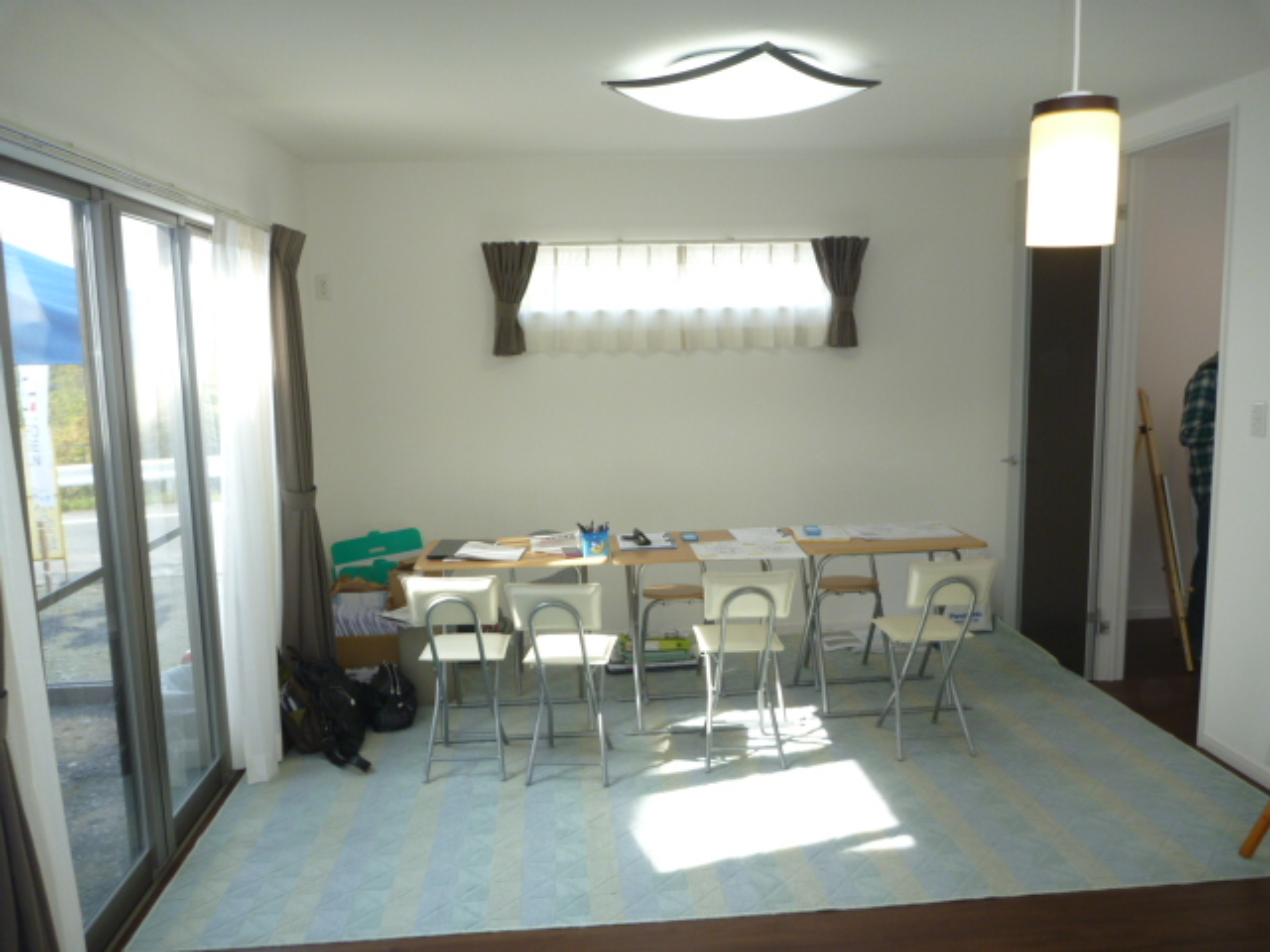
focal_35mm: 28
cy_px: 476
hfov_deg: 63.4
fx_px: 1027
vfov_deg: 49.7
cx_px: 635
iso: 100
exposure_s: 1/60
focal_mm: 4.9
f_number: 3.3
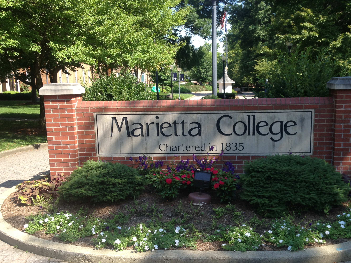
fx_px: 436
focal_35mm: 43
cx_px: 194
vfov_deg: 33.6
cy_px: 145
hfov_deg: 43.8
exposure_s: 1/460
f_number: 2.4
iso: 50
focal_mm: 4.28
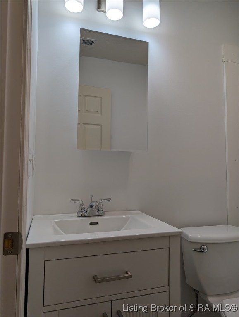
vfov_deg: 71.5
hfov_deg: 56.9
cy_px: 158
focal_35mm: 24
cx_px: 120
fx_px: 220
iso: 17
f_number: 1.68
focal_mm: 6.9
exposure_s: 1/179
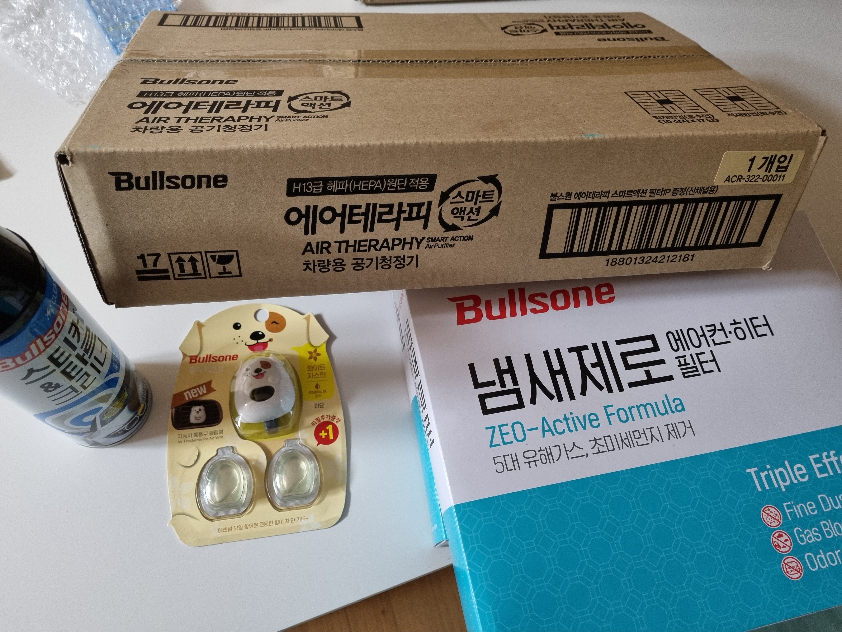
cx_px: 421
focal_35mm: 26
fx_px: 632
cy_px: 316
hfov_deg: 67.3
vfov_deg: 53.1
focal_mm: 5.4
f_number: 1.8
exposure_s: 1/40
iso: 500
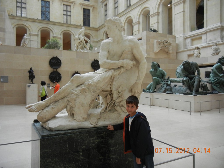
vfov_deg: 46.8
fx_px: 194
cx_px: 112
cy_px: 84
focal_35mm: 30
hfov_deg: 60.0
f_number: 3.5
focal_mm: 5.4
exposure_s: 1/55.7
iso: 400
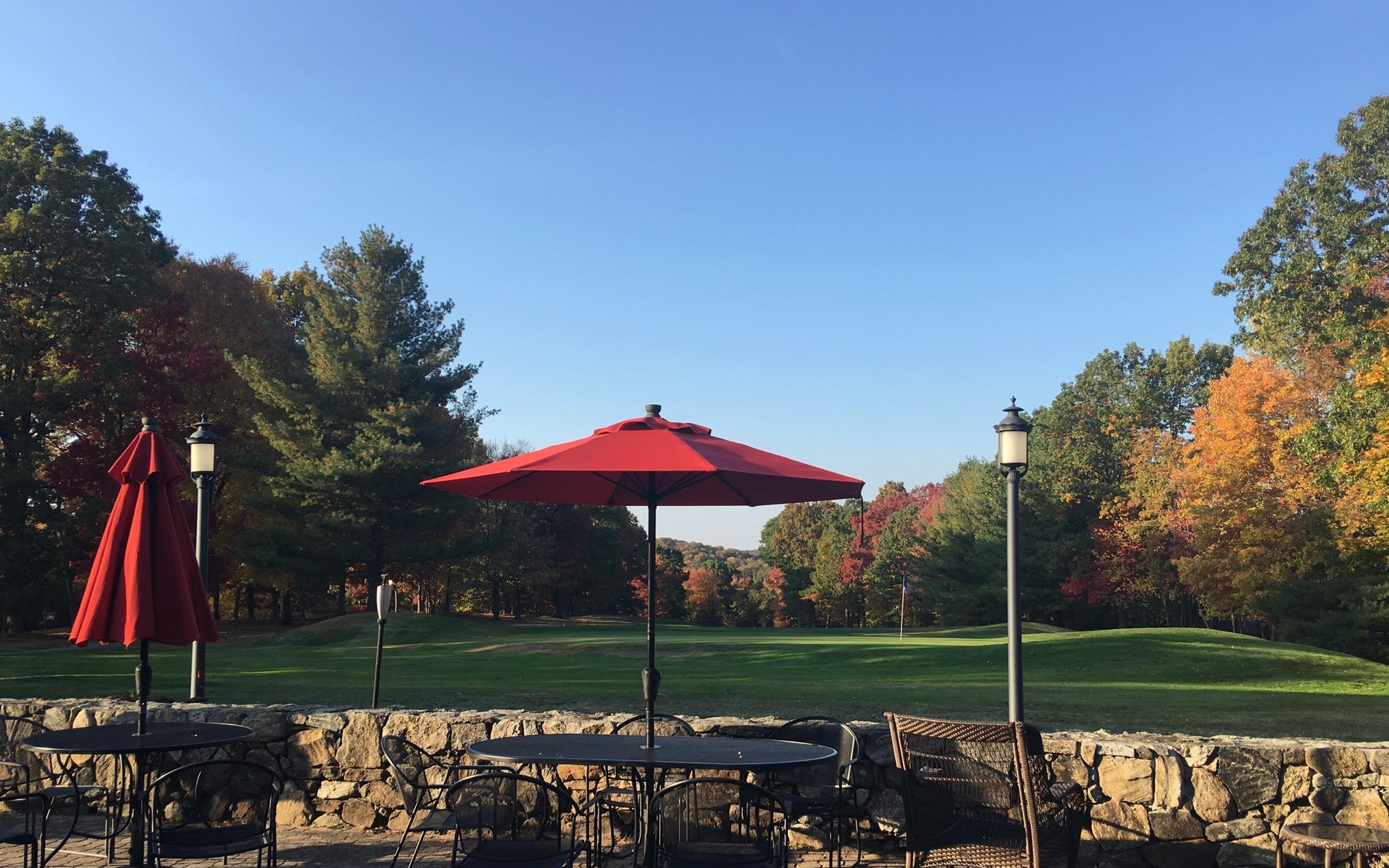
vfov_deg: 40.5
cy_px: 499
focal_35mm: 31
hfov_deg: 61.2
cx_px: 698
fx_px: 1173
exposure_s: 1/487
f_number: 2.2
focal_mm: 4.15
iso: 25
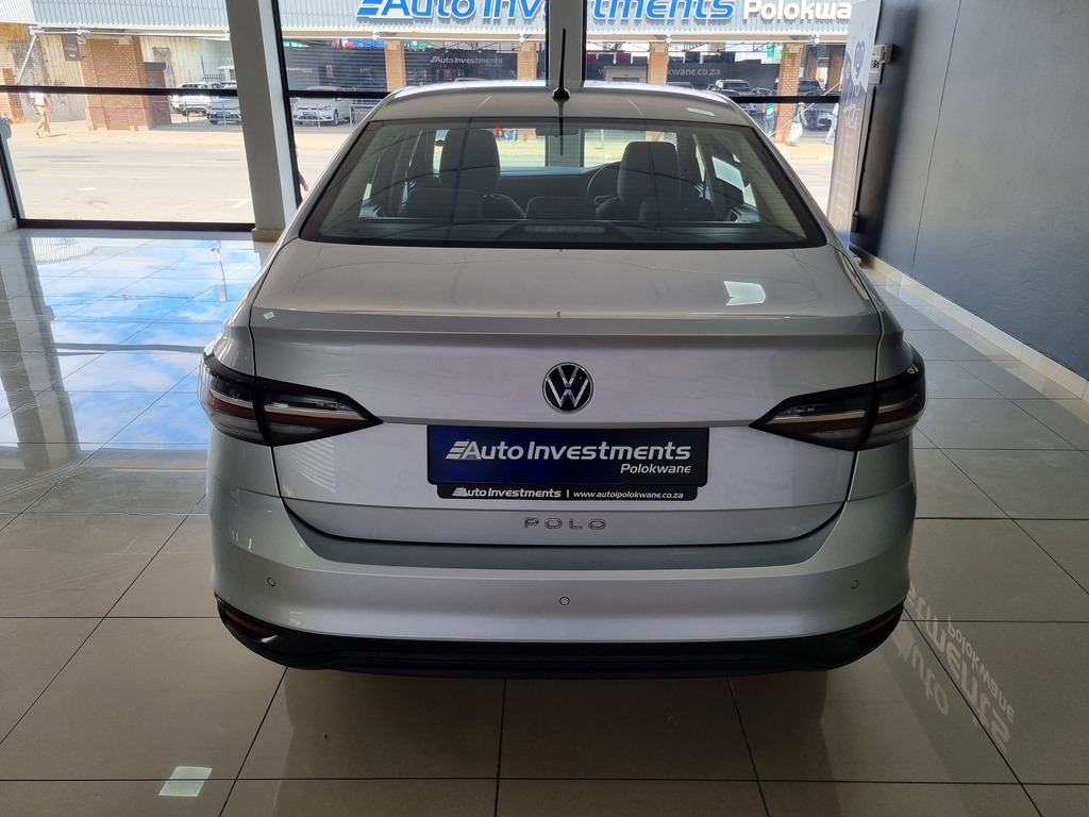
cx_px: 544
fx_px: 818
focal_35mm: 26
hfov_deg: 67.3
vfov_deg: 53.1
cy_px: 408
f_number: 1.8
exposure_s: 1/341
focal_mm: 5.4
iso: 50
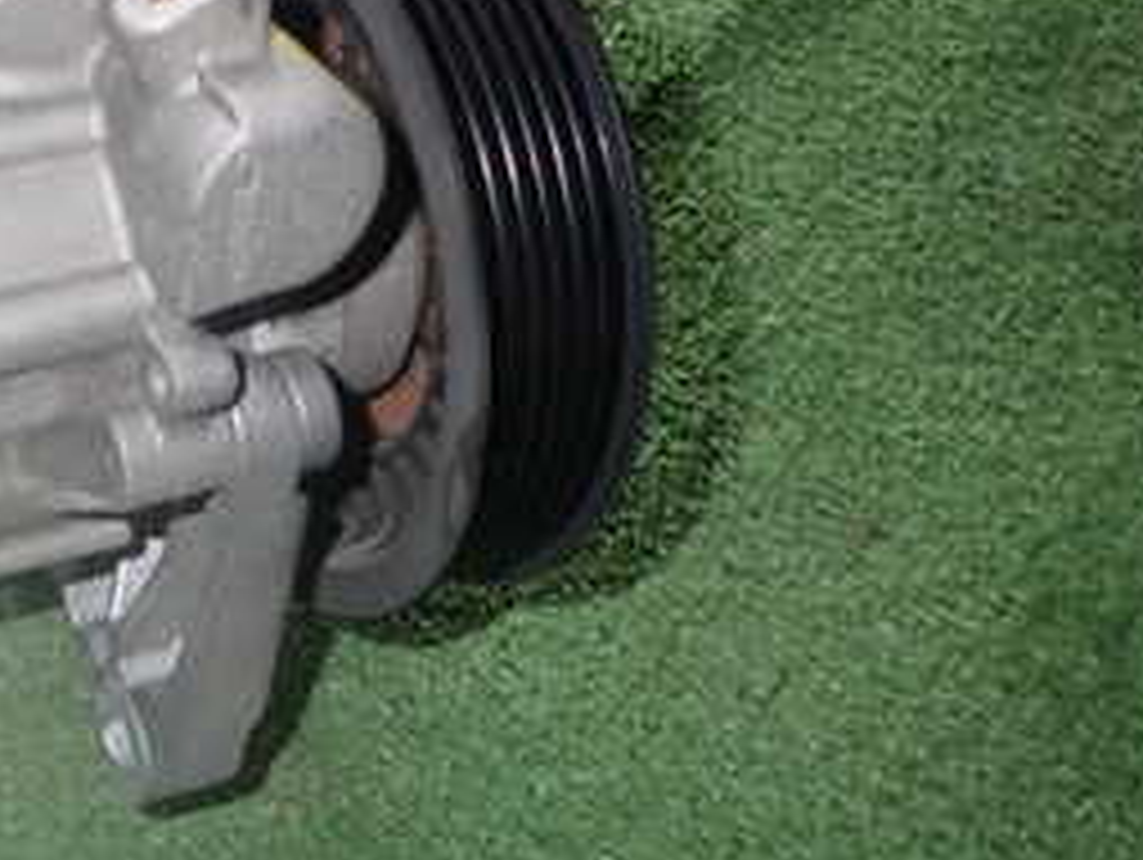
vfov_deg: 24.6
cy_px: 230
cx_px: -108
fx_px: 1950
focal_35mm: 59
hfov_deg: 29.5
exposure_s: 1/30
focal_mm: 4.5
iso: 160
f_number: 5.6
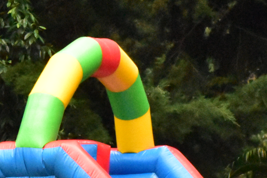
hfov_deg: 5.7
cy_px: 273
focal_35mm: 358
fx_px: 2655
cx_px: -34
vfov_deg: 3.8
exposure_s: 1/2500
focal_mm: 62
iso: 12800
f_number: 13
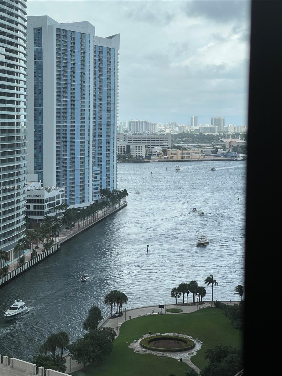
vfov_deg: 25.3
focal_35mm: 77
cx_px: 141
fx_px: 836
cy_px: 188
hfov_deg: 19.1
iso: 32
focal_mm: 9
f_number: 2.8
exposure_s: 1/421
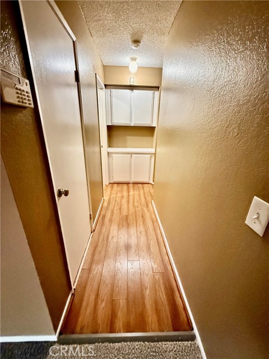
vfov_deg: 102.1
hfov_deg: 85.7
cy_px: 180
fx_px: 145
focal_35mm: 14
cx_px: 134
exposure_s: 1/60
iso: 800
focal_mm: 2.22
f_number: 2.2
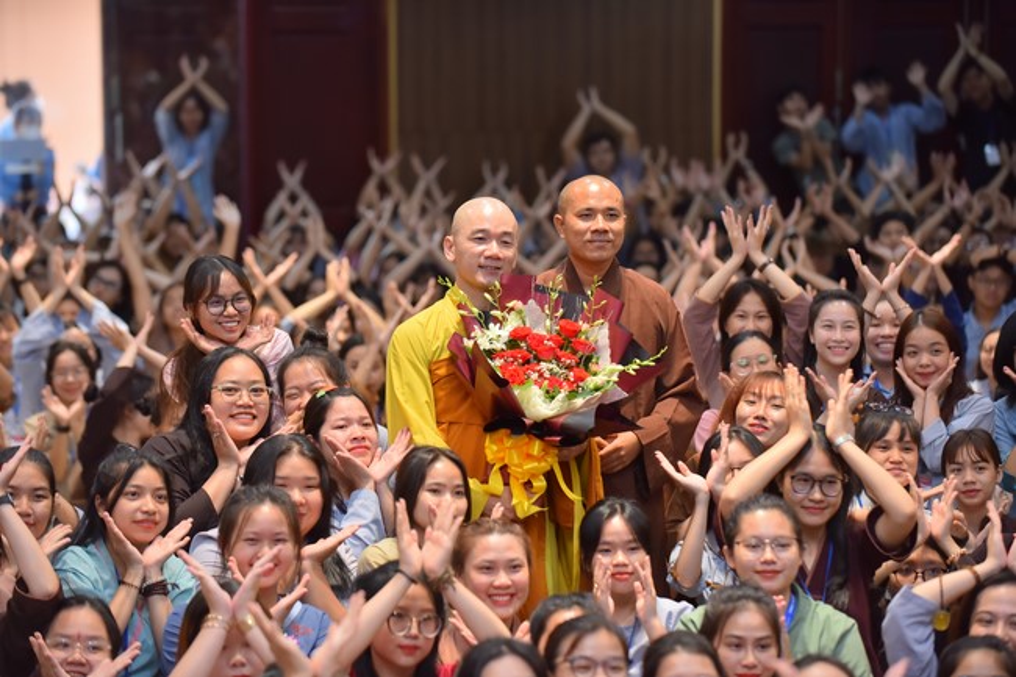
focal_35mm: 125
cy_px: 338
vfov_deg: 11.0
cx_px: 508
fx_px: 3527
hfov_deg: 16.4
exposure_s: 1/160
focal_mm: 125
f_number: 3.2
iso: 800
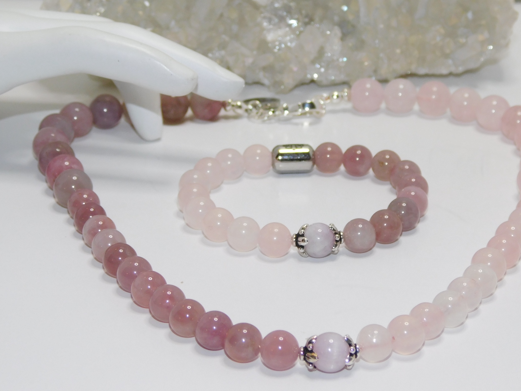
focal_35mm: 97
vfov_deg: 15.2
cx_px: 260
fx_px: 1460
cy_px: 168
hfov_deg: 20.2
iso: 200
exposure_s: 1/60
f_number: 4.4
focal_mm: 14.2
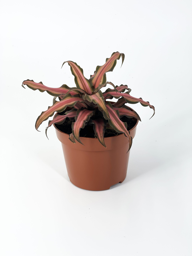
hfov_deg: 22.9
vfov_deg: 30.3
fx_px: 473
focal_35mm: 64
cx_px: 96
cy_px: 128
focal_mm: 7.5
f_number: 2.2
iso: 20
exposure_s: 1/401
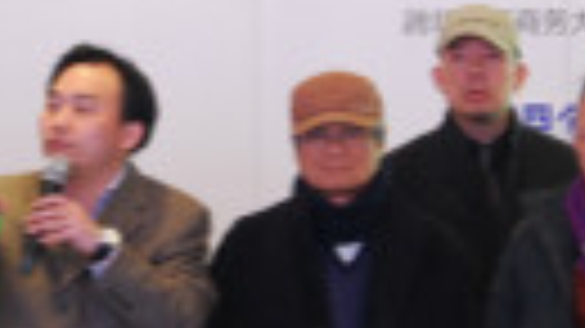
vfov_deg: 6.3
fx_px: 2993
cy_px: 146
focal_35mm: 193
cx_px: 76
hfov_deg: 11.1
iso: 640
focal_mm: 32
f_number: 4.5
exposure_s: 1/30
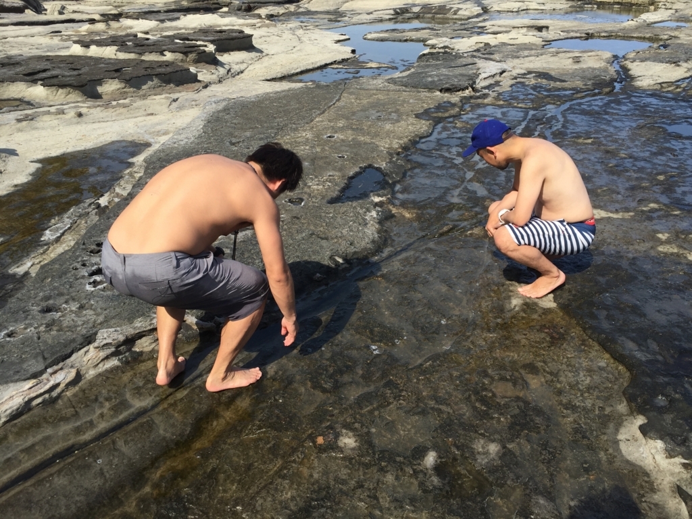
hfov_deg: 61.7
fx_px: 580
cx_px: 346
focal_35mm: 29
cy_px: 260
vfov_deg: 48.2
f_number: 2.2
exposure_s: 1/1464
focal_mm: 4.15
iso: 32
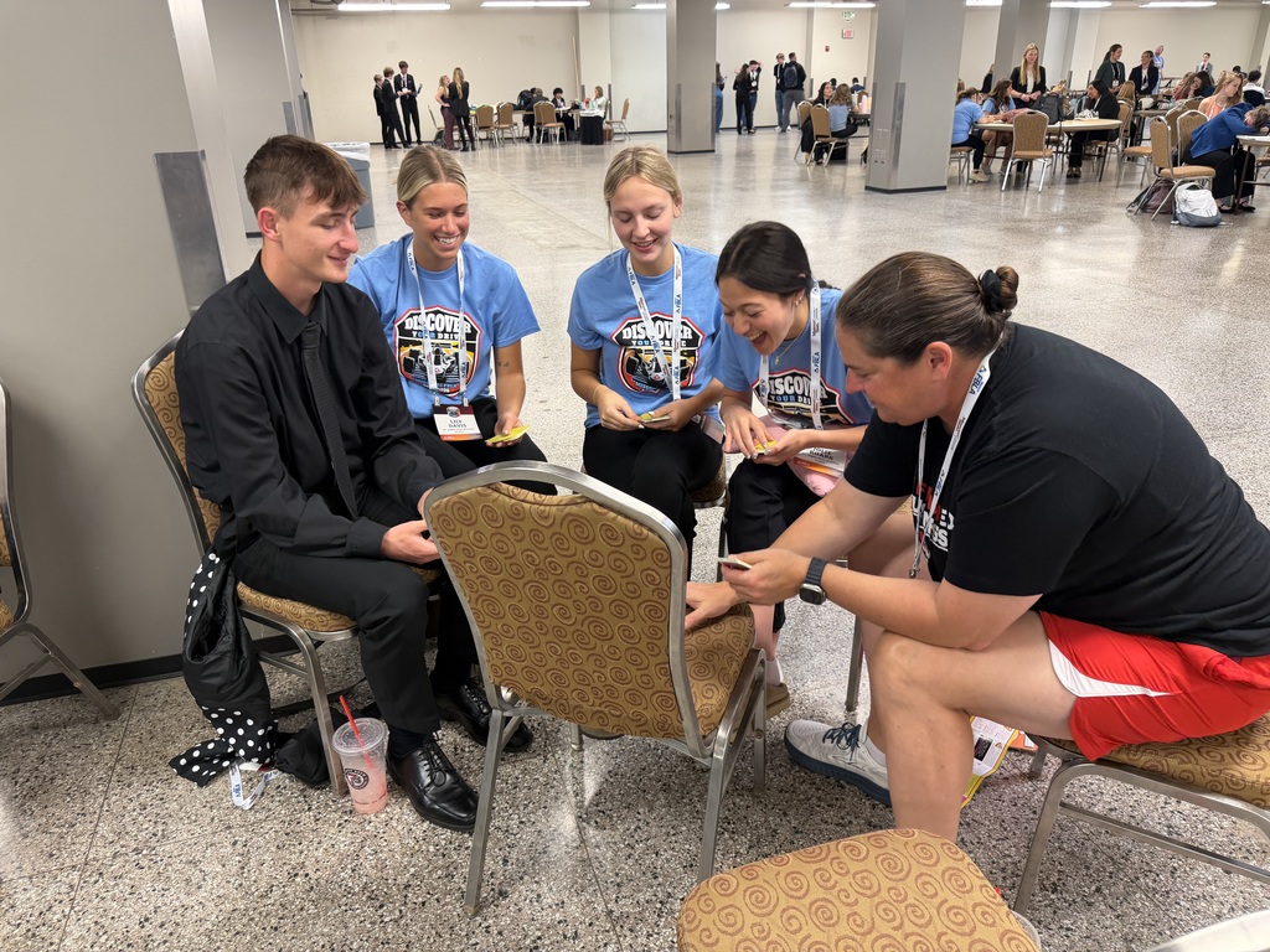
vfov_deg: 56.8
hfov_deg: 71.6
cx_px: 635
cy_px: 476
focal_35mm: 24
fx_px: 881
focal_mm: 6.76
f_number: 1.78
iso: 125
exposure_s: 1/60
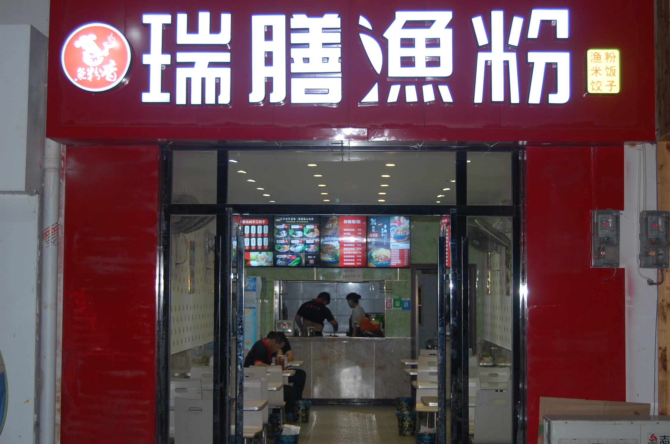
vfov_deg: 23.7
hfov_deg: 35.1
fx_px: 1059
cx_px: 335
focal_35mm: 57
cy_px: 222
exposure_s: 1/60
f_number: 5
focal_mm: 38
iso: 400
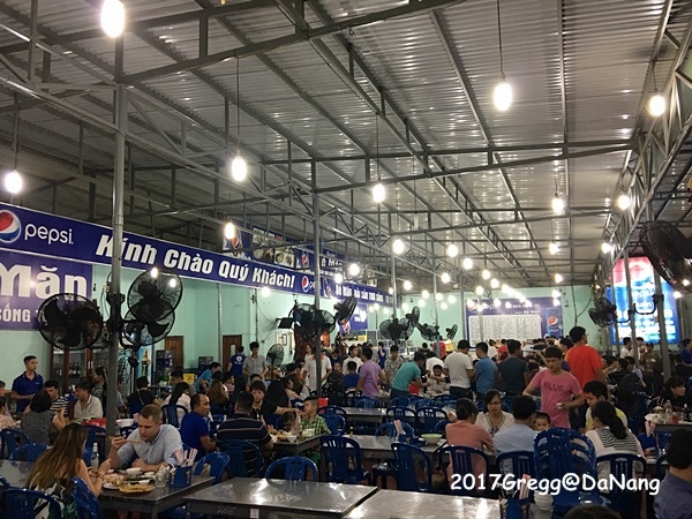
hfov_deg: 61.7
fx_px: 580
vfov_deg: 48.2
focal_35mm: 29
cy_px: 260
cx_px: 346
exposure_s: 1/17
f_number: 2.2
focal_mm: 4.15
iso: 64
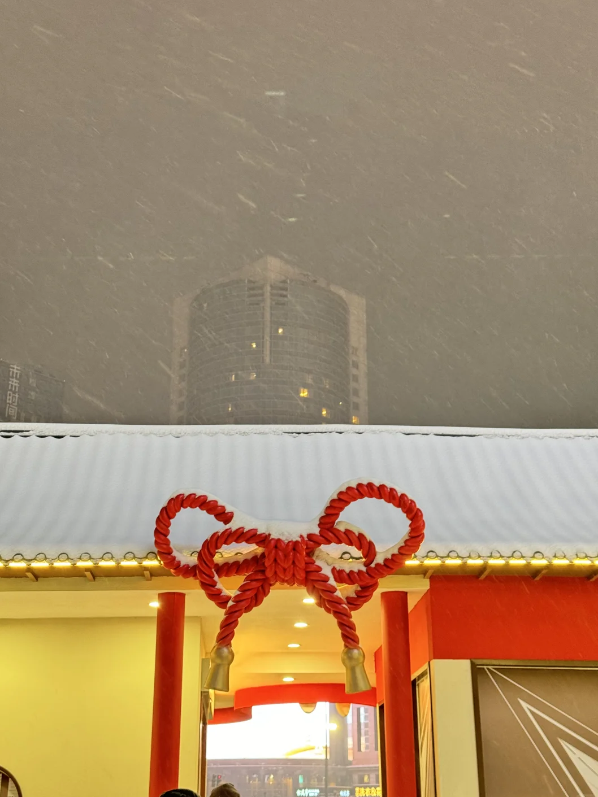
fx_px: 1129
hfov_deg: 29.7
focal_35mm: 49
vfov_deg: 38.9
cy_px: 402
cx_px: 296
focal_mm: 6.76
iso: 250
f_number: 1.78
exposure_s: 1/49
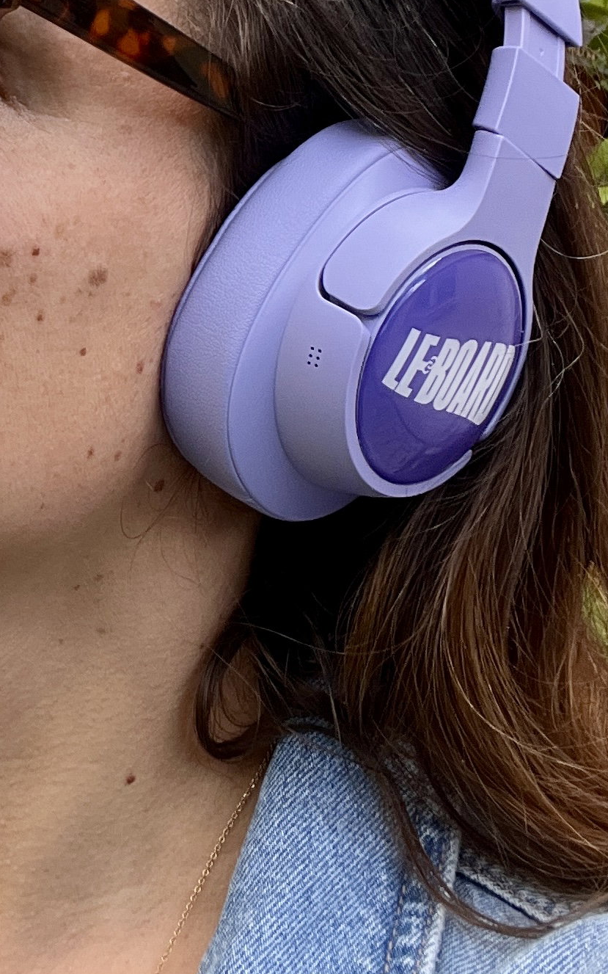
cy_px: 192
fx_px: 1963
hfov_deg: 16.7
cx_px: -161
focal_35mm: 74
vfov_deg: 27.3
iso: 32
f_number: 2.2
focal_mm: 2.71
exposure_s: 1/259
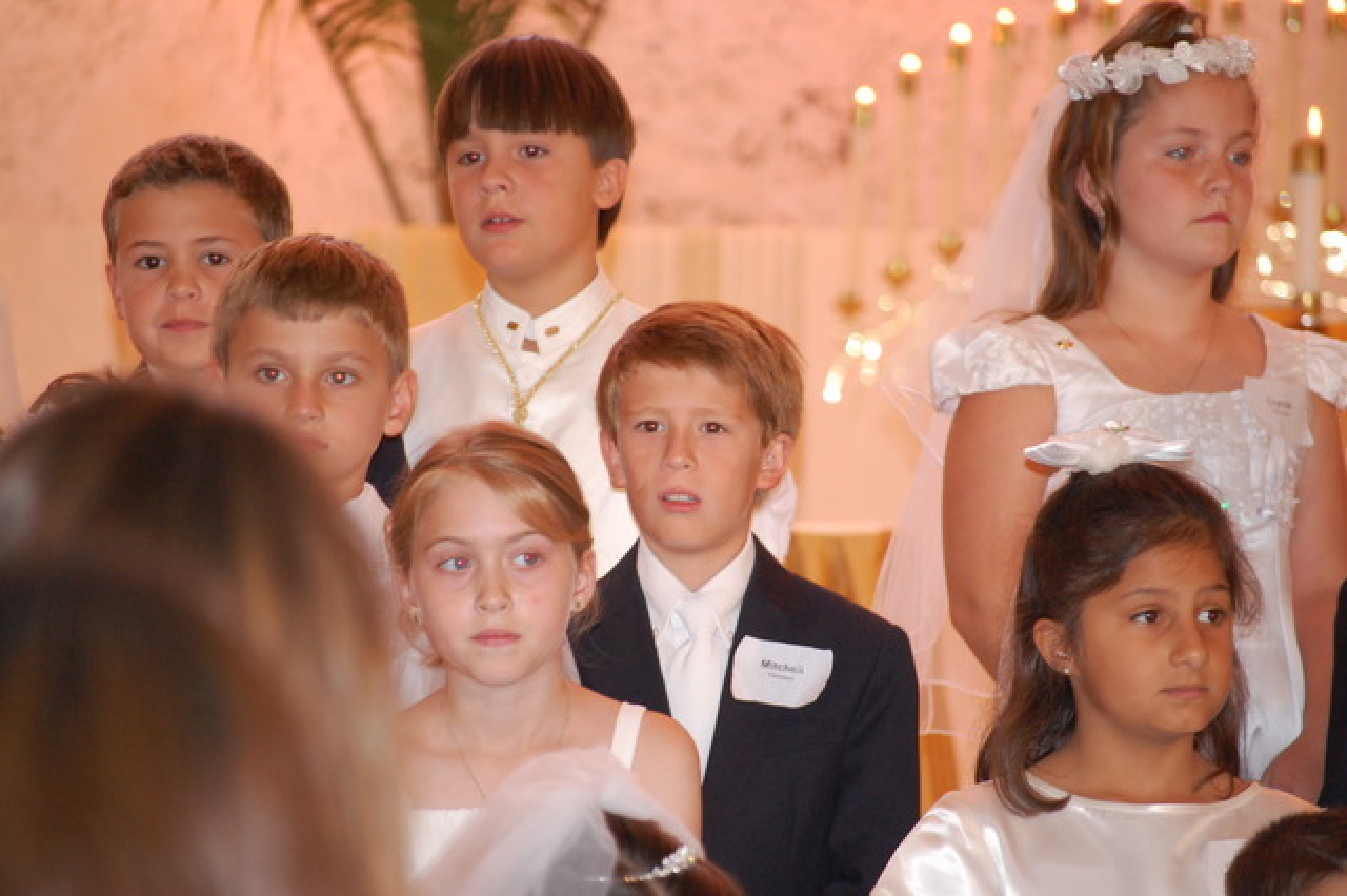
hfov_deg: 9.5
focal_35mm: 218
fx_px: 8134
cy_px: 448
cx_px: 674
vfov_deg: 6.3
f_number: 5.3
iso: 1000
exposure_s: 1/60
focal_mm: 145
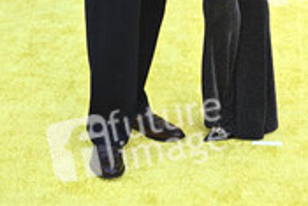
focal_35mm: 105
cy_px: -123
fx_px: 899
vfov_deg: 12.3
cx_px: 188
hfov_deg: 19.4
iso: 640
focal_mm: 46
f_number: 7.1
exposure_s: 1/200
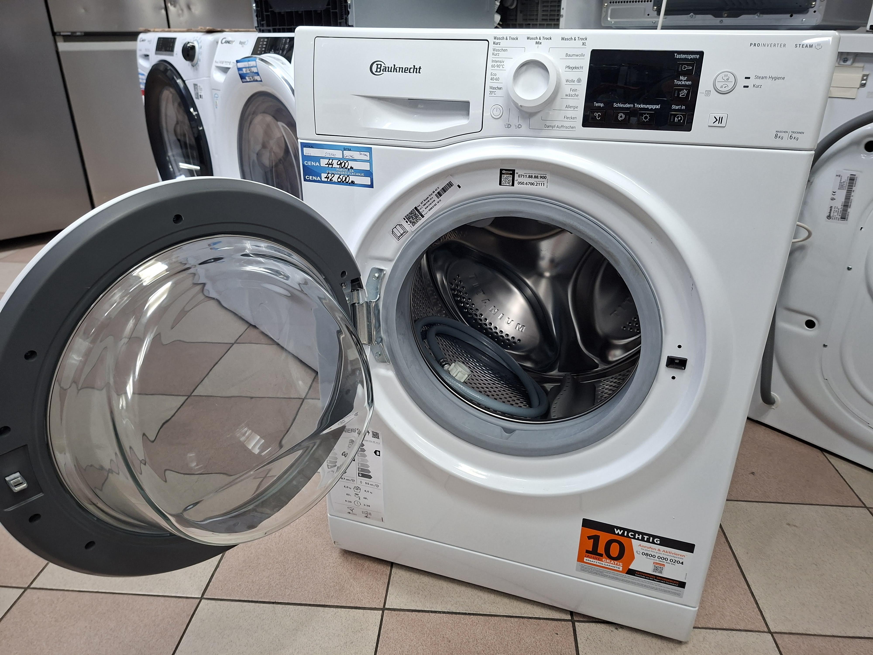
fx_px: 580
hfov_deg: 73.9
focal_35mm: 23
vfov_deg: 58.9
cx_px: 436
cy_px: 328
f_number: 1.8
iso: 320
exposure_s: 1/60
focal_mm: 5.54
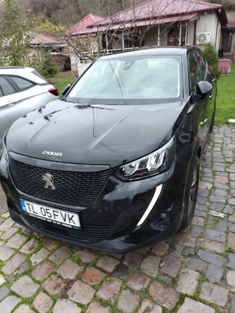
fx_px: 226
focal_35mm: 25
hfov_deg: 54.9
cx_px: 115
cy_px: 153
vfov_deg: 69.4
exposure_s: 1/100
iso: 1188
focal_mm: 5.25
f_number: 1.75
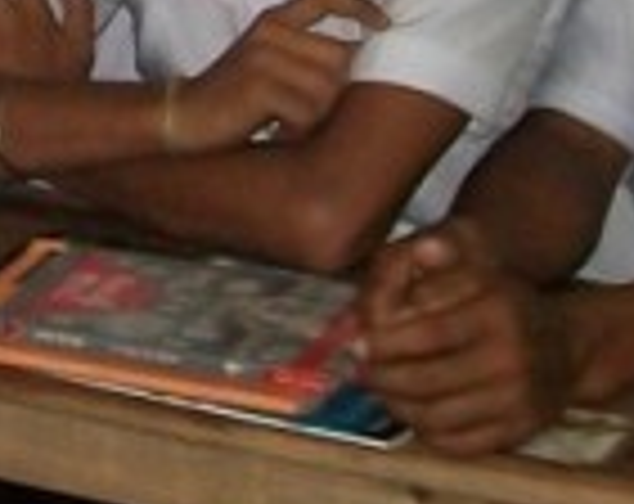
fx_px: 3742
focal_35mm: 200
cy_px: -616
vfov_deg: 7.3
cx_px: -621
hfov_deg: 9.1
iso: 160
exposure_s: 1/30
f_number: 2.7
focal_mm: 6
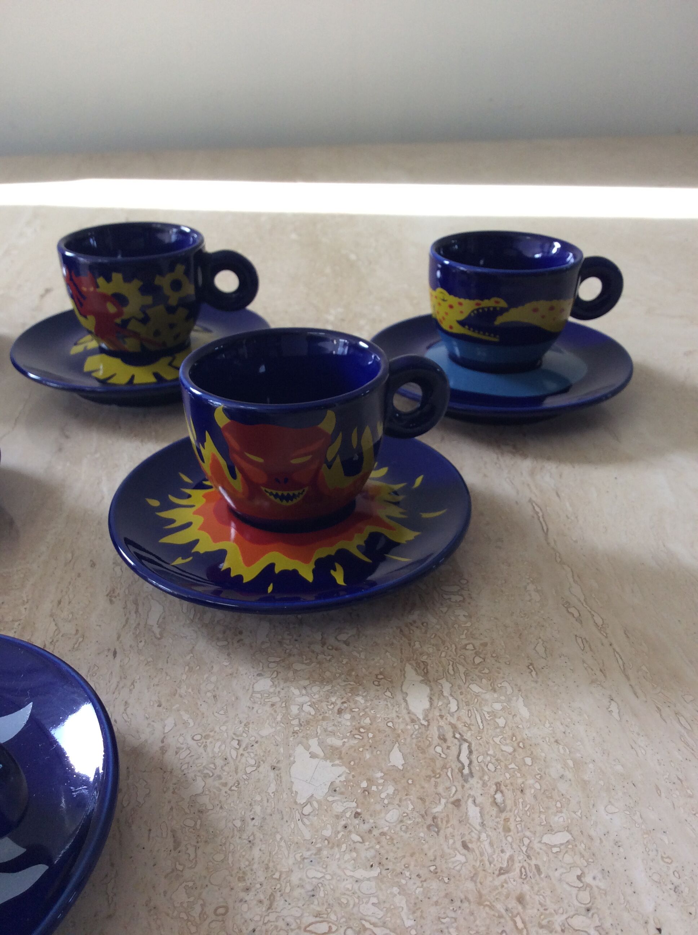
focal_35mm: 32
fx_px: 863
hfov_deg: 44.1
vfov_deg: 56.9
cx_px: 349
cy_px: 468
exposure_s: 1/50
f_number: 2.4
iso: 50
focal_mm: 3.3
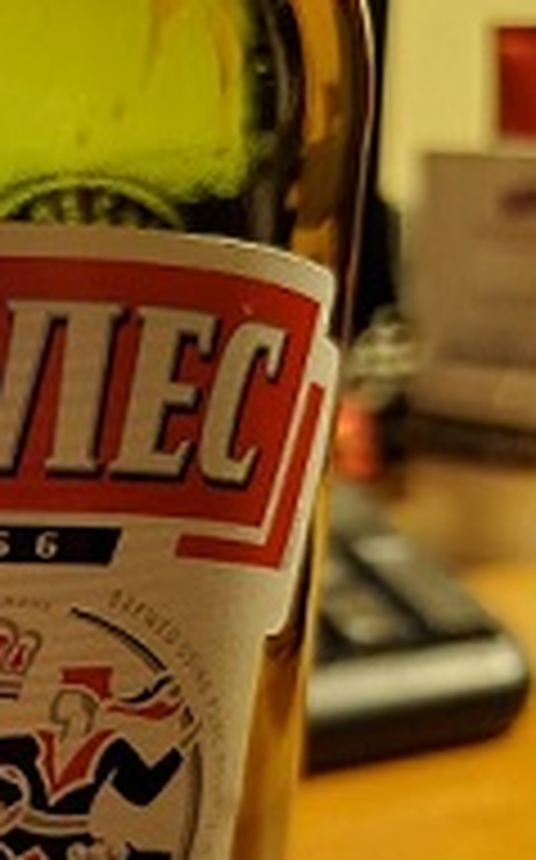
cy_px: 624
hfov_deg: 24.5
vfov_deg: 39.5
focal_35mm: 50
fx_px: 1171
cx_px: -14
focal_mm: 4.3
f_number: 1.5
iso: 400
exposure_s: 1/39
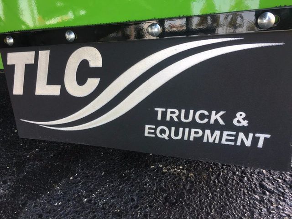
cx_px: 146
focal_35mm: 29
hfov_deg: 61.7
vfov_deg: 48.2
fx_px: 245
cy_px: 110
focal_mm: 4.15
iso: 32
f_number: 2.2
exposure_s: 1/120
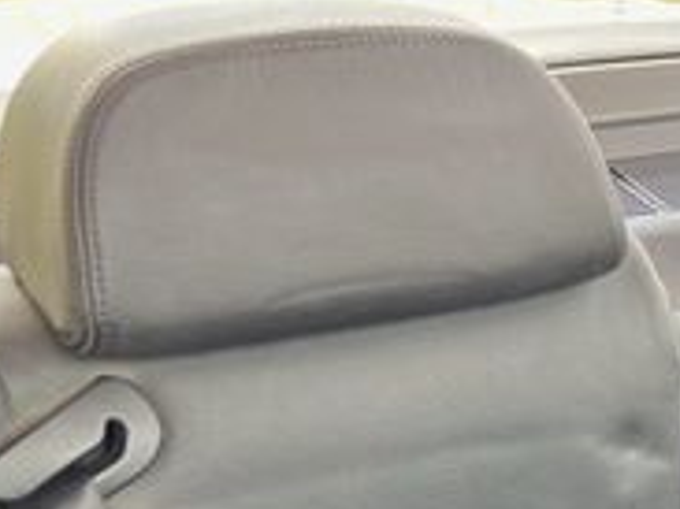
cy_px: 851
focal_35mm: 91
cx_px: 1022
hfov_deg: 18.9
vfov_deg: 14.6
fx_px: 1786
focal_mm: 5.7
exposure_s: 1/121
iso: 125
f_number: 1.5
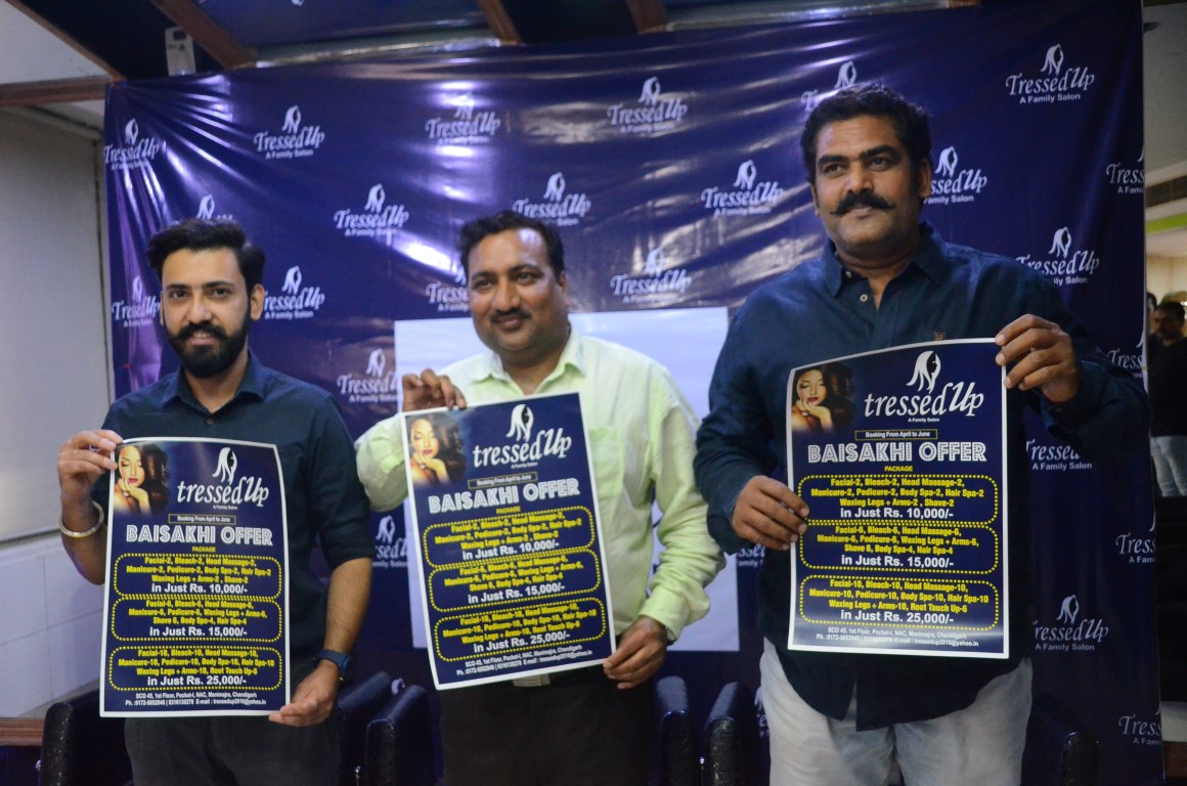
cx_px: 594
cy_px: 393
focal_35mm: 39
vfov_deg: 34.1
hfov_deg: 49.6
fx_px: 1283
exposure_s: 1/160
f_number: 4
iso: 4000
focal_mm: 26
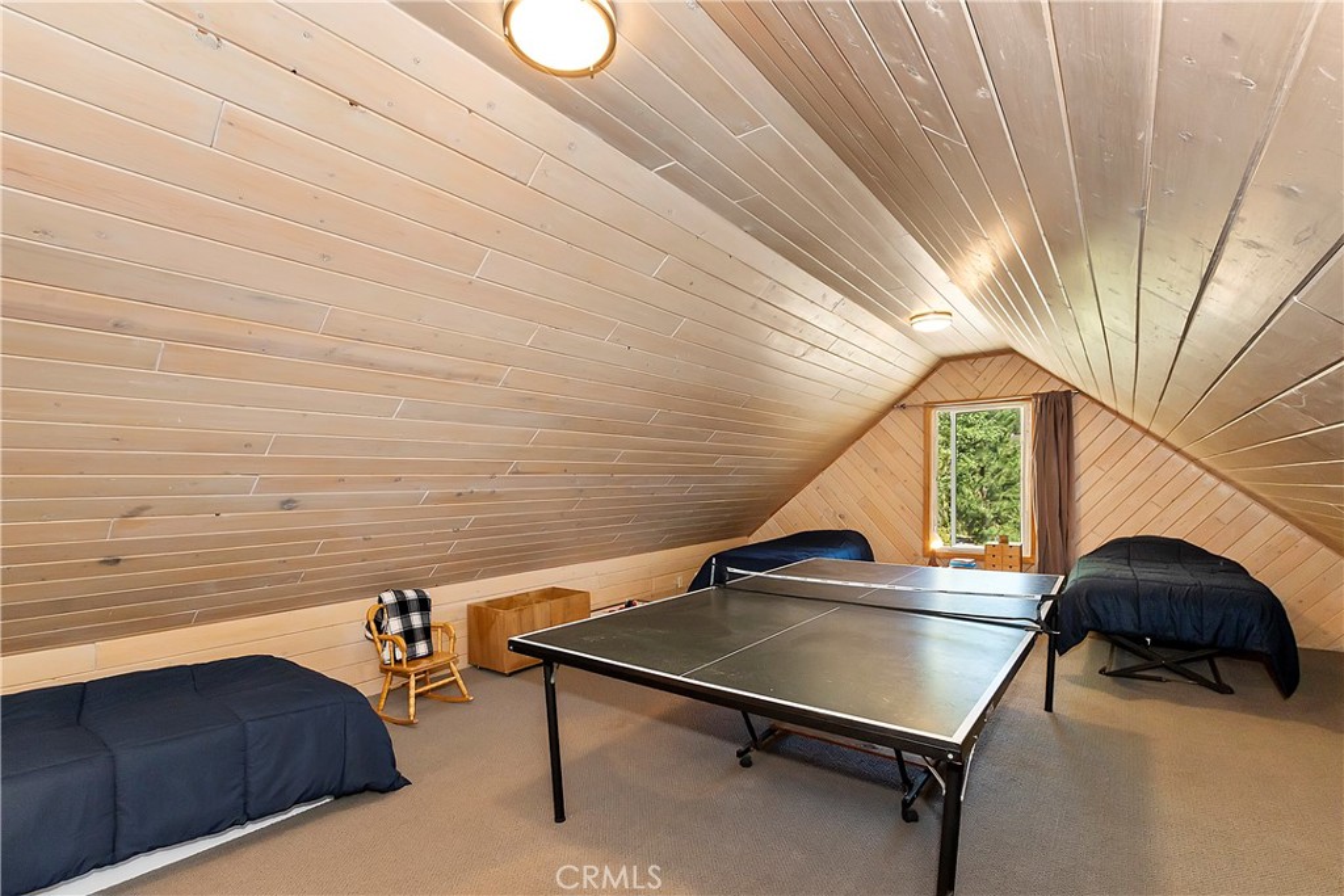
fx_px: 560
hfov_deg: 100.4
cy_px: 448
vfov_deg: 77.3
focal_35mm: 15
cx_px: 672
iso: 400
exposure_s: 1/30
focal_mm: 10
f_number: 8
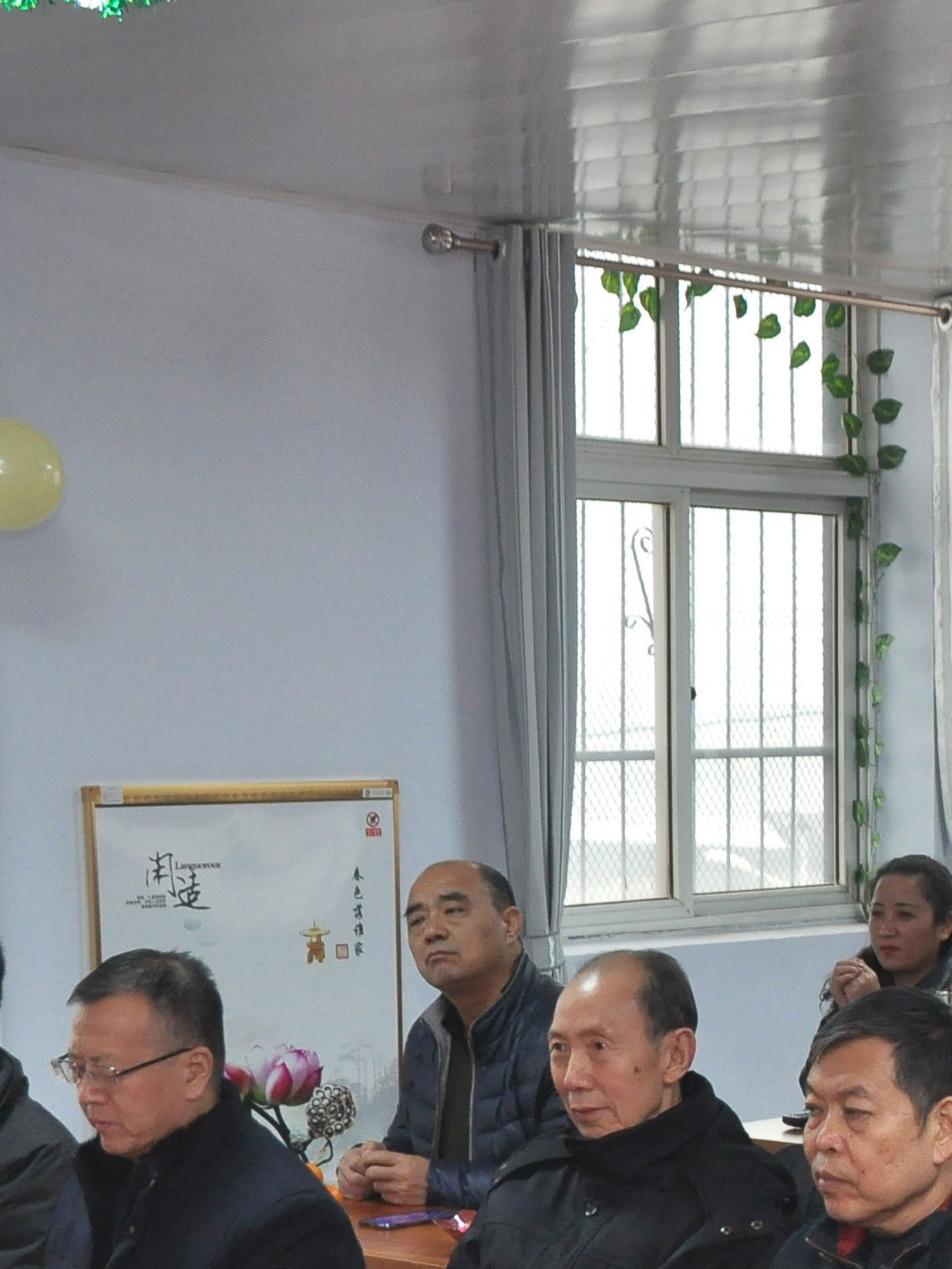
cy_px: 1026
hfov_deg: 16.0
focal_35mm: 86
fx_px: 3163
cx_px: 1341
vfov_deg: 22.4
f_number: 4.5
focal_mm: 23
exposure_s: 1/80
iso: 800
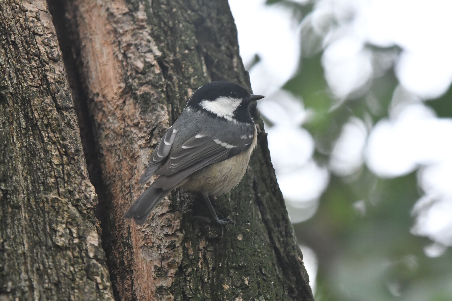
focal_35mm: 480
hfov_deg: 4.3
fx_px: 6026
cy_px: 150
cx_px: 226
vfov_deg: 2.9
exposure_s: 1/200
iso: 3200
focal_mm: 320
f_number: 7.1
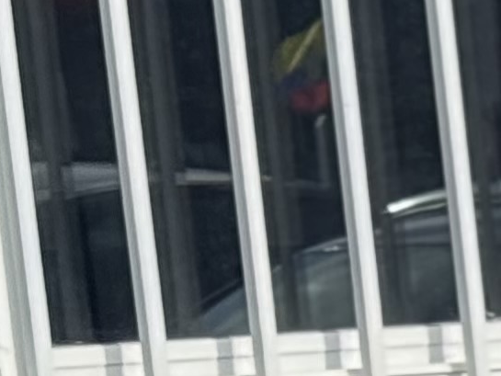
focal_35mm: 355
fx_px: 5139
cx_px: 1788
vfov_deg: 4.0
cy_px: 1226
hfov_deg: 5.1
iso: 64
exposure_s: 1/1818
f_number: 1.78
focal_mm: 6.76
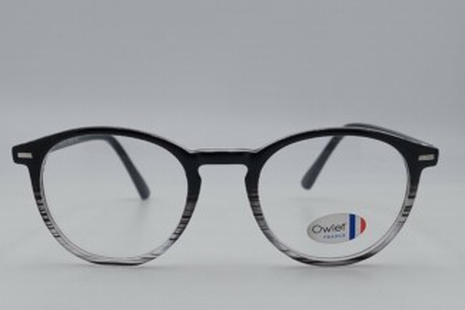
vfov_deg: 46.2
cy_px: 186
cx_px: 216
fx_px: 362
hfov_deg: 65.4
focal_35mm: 28
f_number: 1.8
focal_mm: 5.23
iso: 40
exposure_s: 1/1593
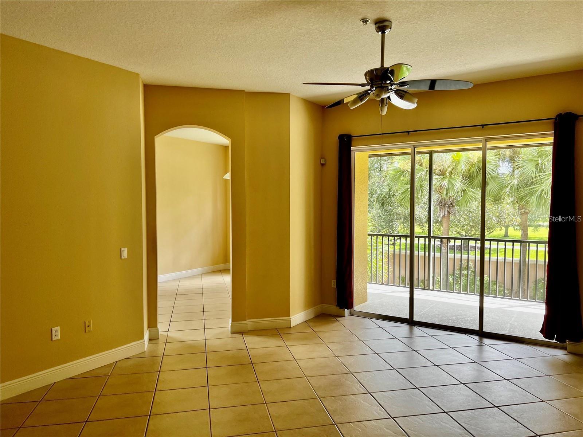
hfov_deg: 67.3
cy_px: 218
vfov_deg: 53.1
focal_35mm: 26
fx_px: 438
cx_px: 292
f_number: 1.5
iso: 50
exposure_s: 1/121
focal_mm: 5.7
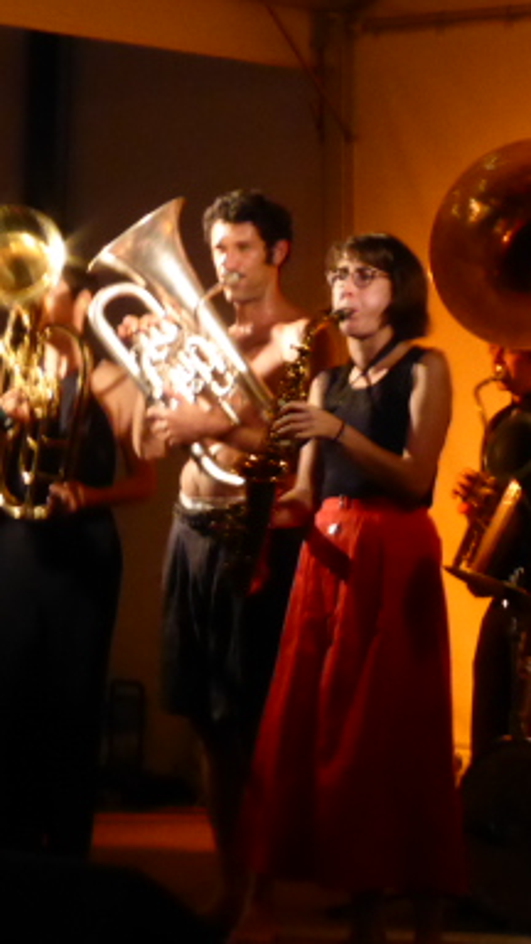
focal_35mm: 118
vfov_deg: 18.1
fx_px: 2954
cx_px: 354
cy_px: 381
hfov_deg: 10.3
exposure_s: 1/8
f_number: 4.8
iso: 800
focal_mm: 11
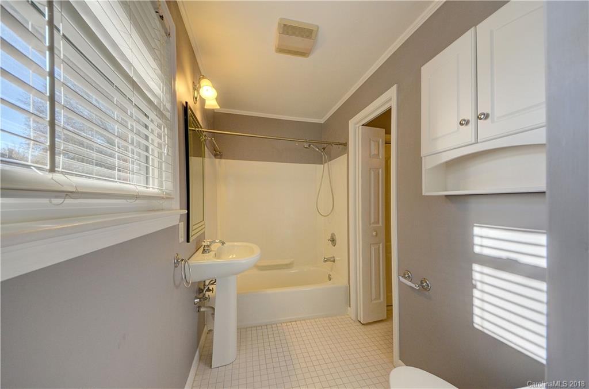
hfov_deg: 112.8
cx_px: 294
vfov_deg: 89.7
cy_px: 194
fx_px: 196
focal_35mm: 12
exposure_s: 1/500
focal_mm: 8
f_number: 8
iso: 800
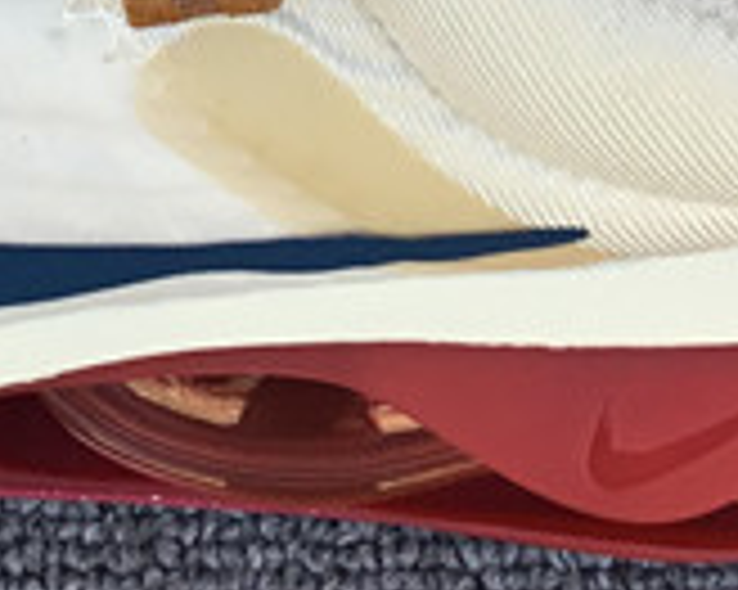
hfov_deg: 11.5
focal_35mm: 166
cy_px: -615
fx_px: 3624
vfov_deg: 8.8
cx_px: -36
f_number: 2.4
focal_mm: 3.3
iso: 25
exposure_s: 1/131
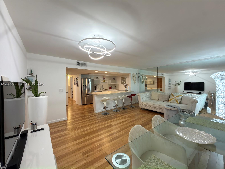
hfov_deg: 102.1
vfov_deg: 85.7
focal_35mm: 14
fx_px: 91
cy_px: 84
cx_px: 112
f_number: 2.2
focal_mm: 2.22
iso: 64
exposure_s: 1/30
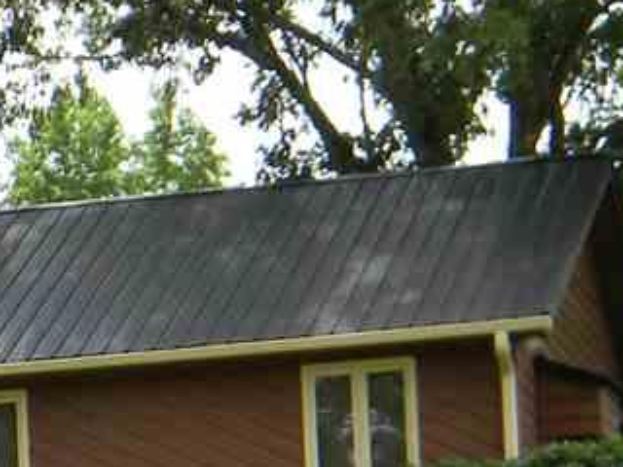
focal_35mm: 268
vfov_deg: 5.5
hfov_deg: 7.2
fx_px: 4823
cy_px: 662
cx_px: -385
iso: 80
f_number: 4.3
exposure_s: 1/201
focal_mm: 12.2
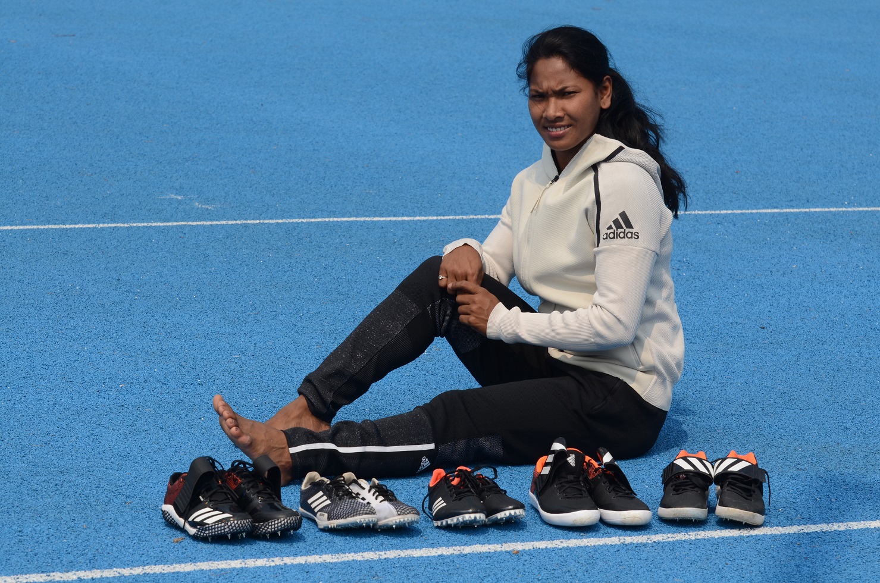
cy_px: 292
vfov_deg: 10.7
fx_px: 3111
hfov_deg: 16.1
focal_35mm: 128
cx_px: 440
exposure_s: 1/500
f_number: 8
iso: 160
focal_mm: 85
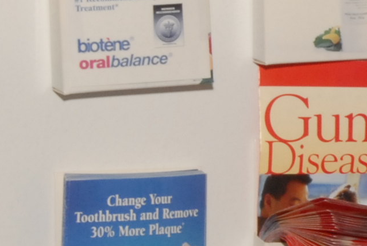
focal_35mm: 291
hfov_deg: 6.8
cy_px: 114
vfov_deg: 4.7
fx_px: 2971
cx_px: 798
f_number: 14
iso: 400
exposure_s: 1/100
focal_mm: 32
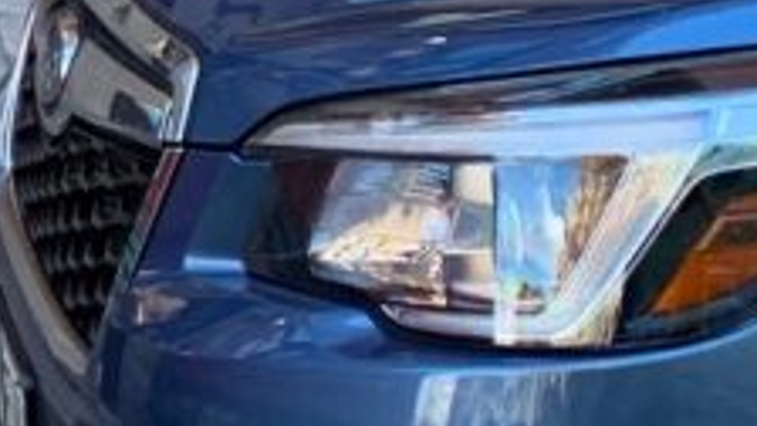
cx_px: -392
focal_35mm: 194
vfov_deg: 5.5
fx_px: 3894
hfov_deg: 10.7
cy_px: -1187
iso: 32
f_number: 1.8
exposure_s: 1/122
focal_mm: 4.25
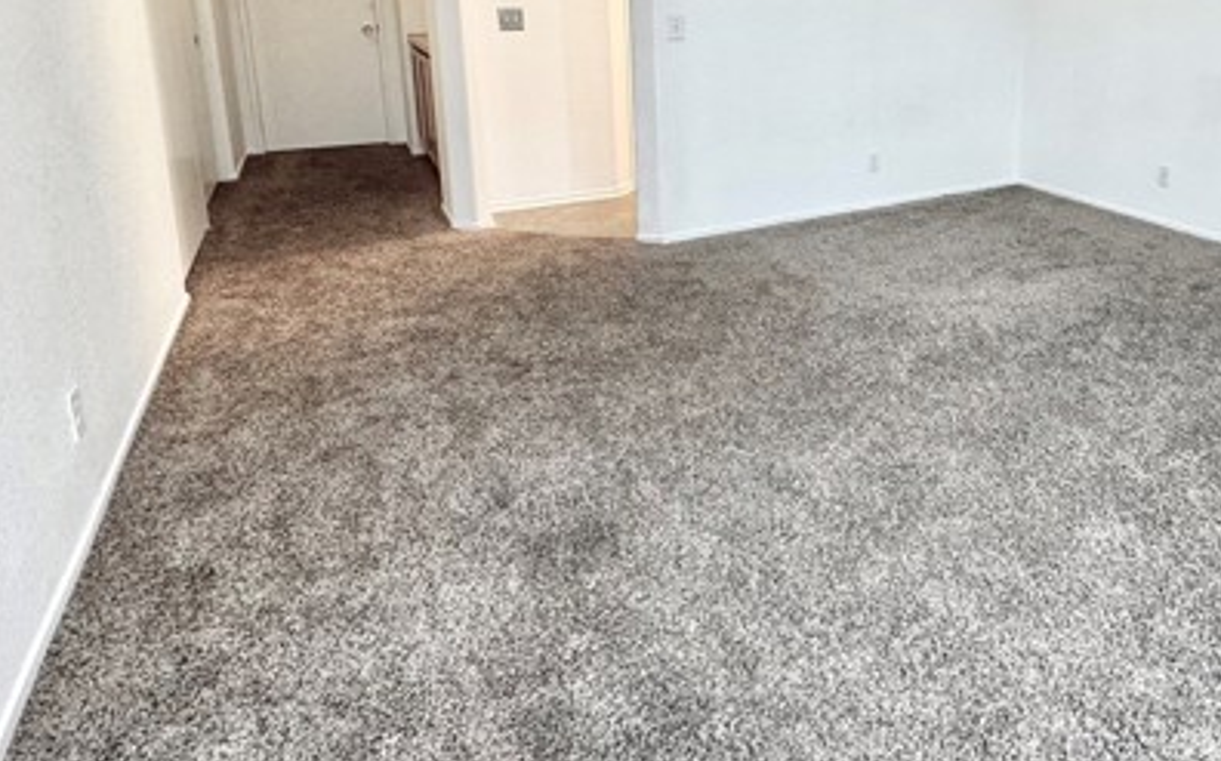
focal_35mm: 24
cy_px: 142
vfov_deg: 47.9
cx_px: 900
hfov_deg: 70.3
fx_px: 798
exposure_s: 1/60
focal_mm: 2.22
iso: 160
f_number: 2.2
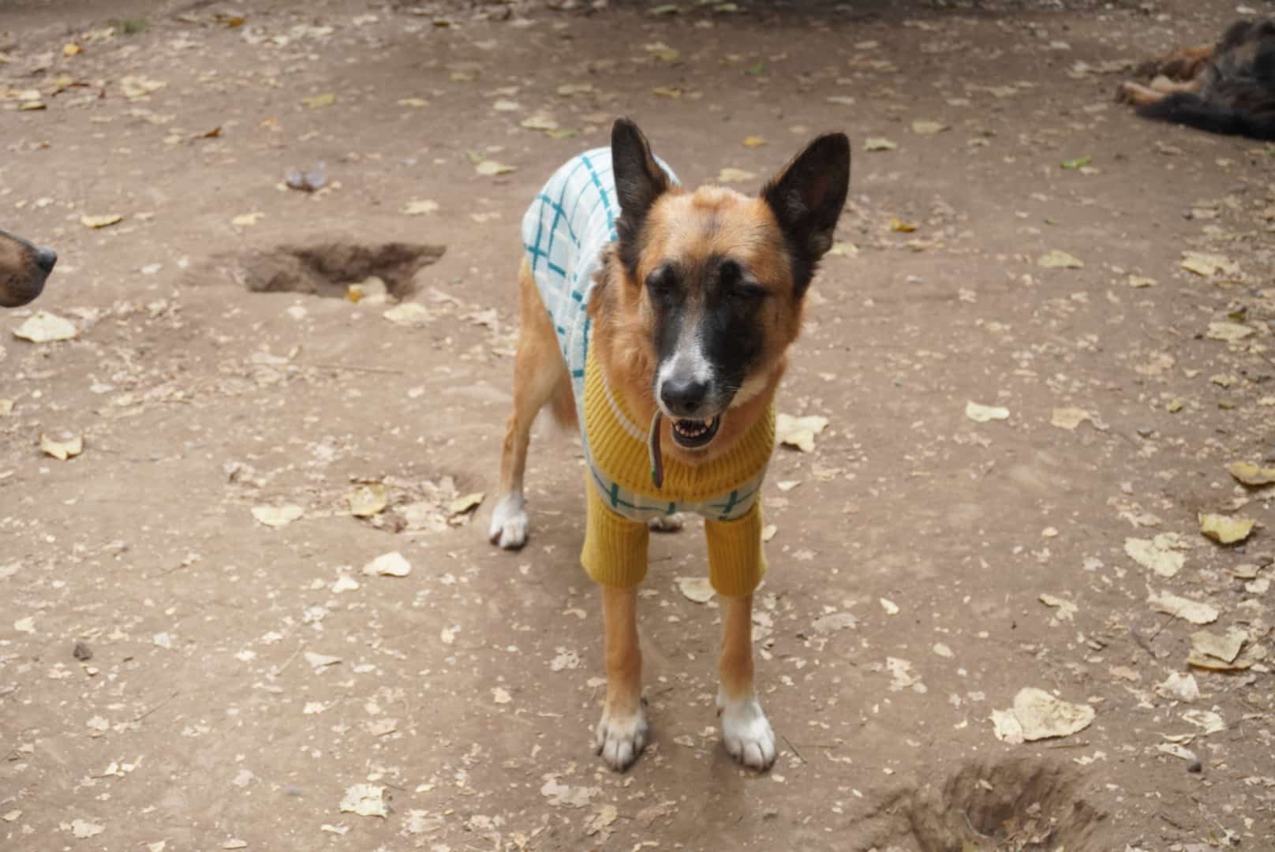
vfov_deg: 29.0
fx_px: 1648
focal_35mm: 46
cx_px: 638
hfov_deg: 42.3
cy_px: 426
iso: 500
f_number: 5.6
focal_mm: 31
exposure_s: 1/320
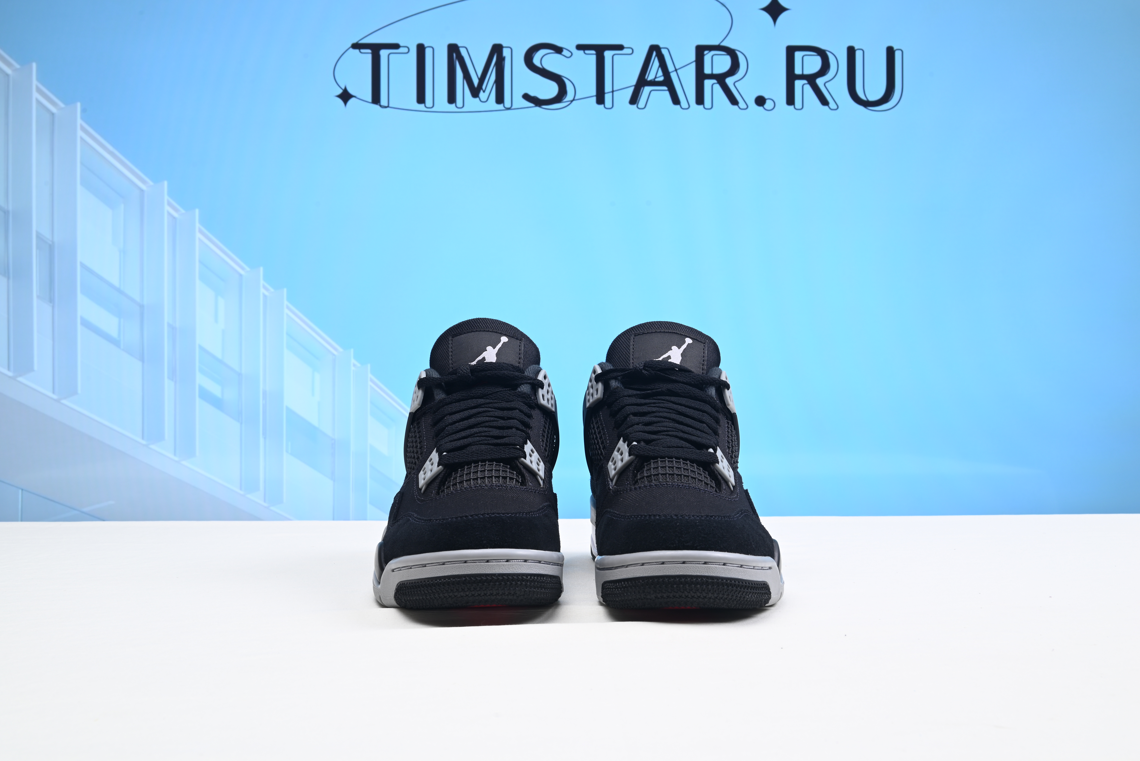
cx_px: 570
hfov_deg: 51.9
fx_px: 1172
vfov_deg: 36.0
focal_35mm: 37
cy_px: 380
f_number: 16
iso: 100
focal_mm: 37
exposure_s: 1/2
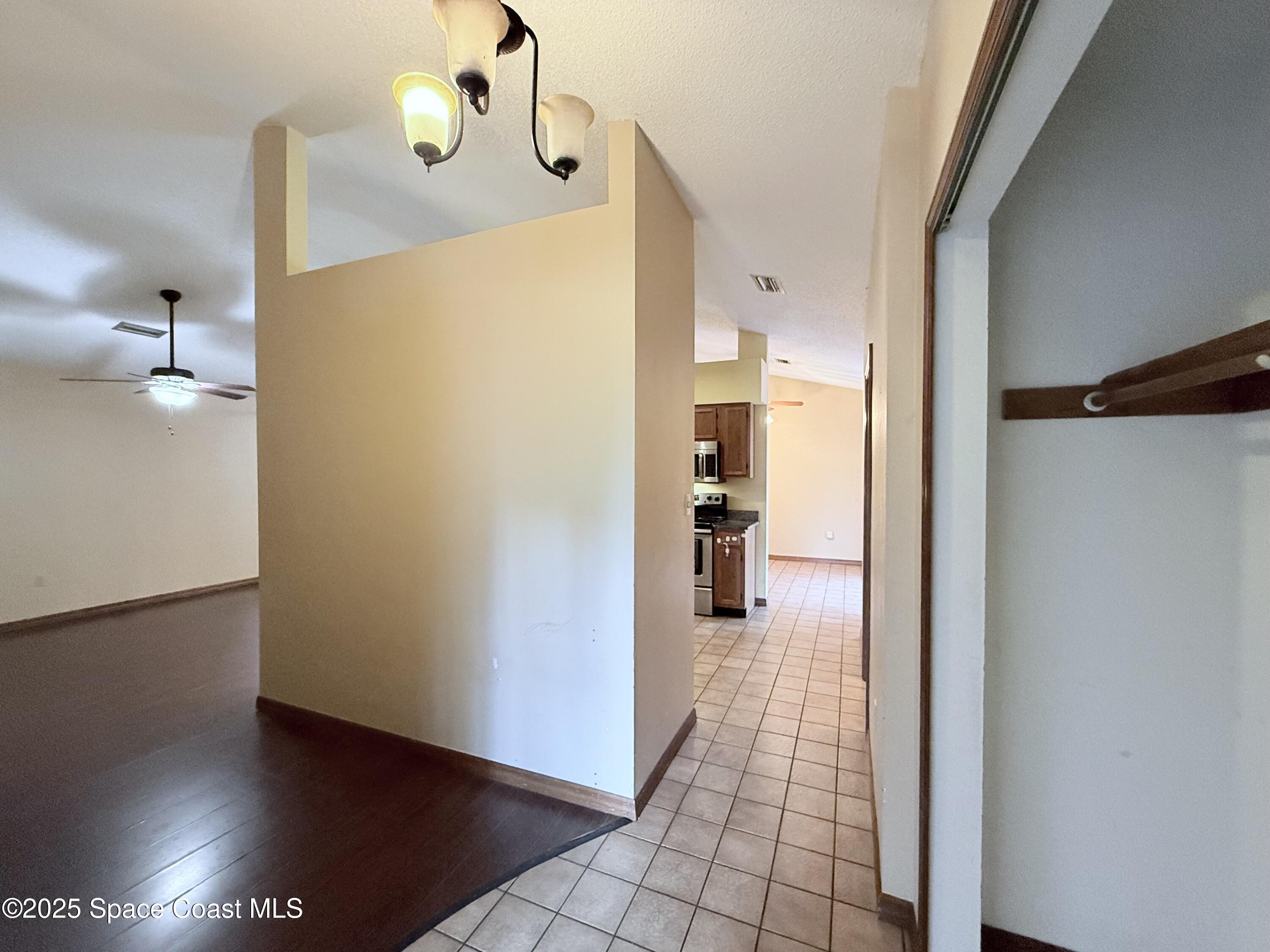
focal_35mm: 14
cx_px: 635
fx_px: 514
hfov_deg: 102.1
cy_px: 476
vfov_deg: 85.7
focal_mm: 2.22
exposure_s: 1/60
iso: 500
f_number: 2.2
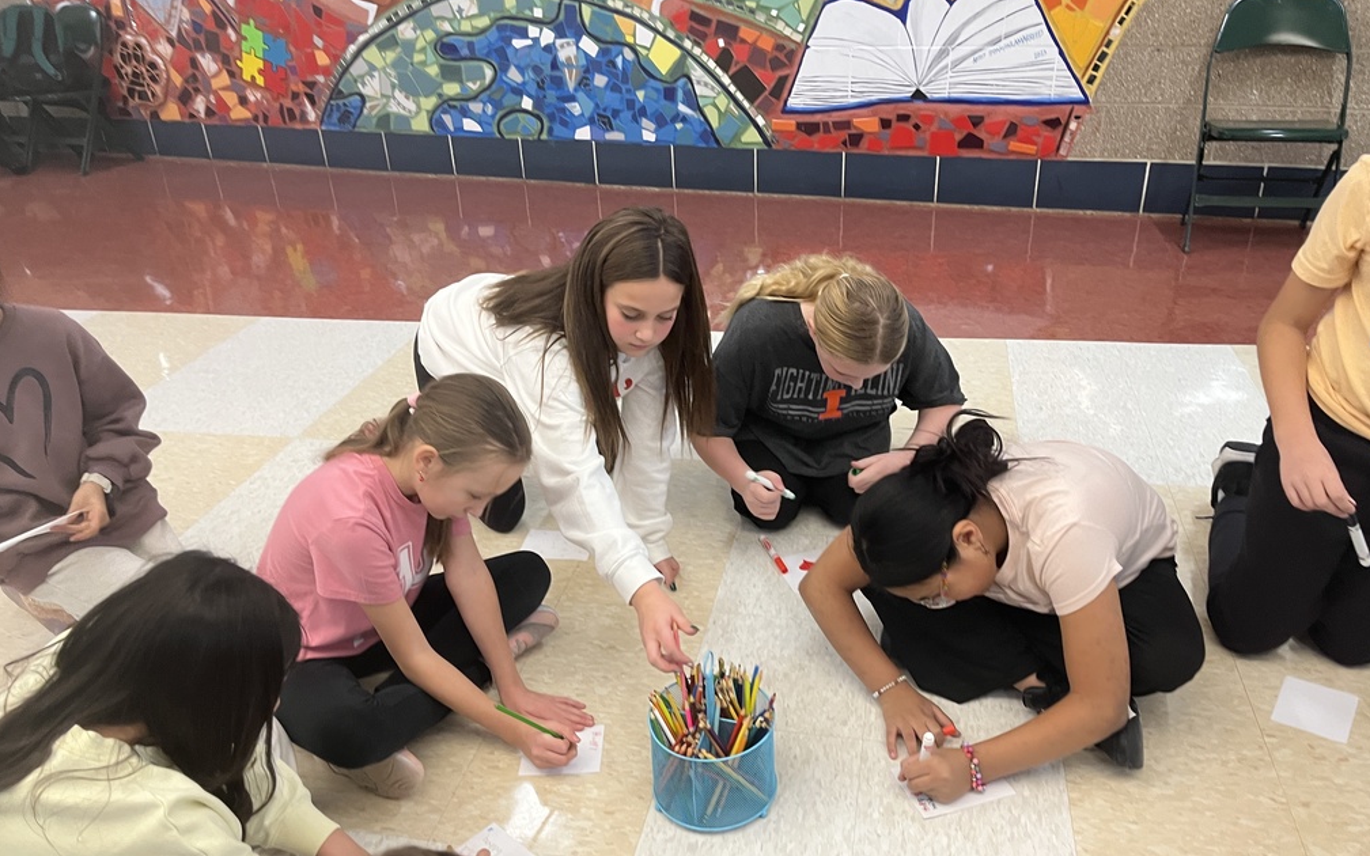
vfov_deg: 44.4
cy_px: 488
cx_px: 690
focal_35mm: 28
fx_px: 1045
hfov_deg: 66.5
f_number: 1.6
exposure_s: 1/60
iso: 200
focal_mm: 5.1
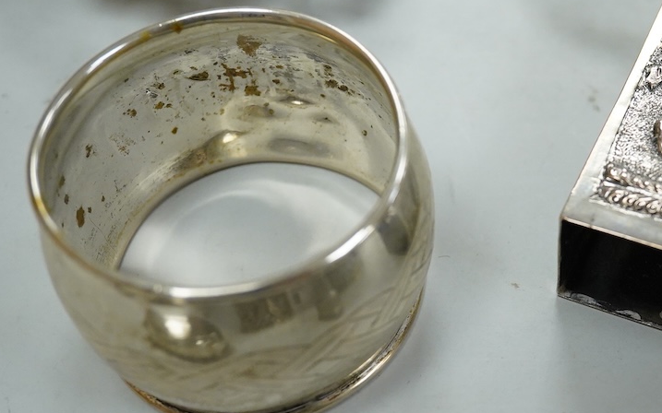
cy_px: 232
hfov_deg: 28.1
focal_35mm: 72
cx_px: 511
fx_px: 1299
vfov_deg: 18.1
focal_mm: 30
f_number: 7.1
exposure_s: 1/400
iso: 2500
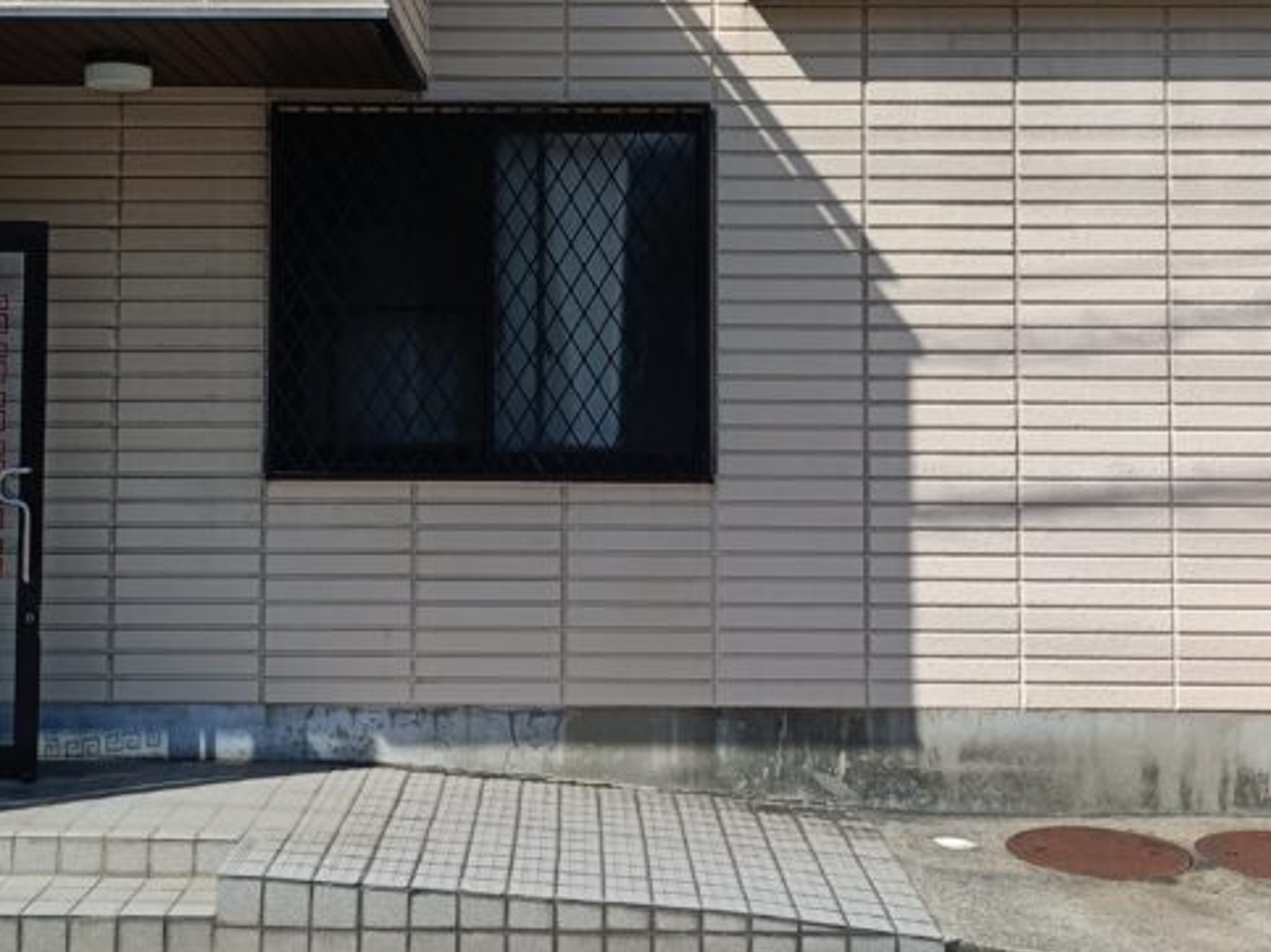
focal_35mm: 53
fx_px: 1946
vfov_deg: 27.3
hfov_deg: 36.1
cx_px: 542
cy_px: 284
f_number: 1.7
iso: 64
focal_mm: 4.7
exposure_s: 1/637
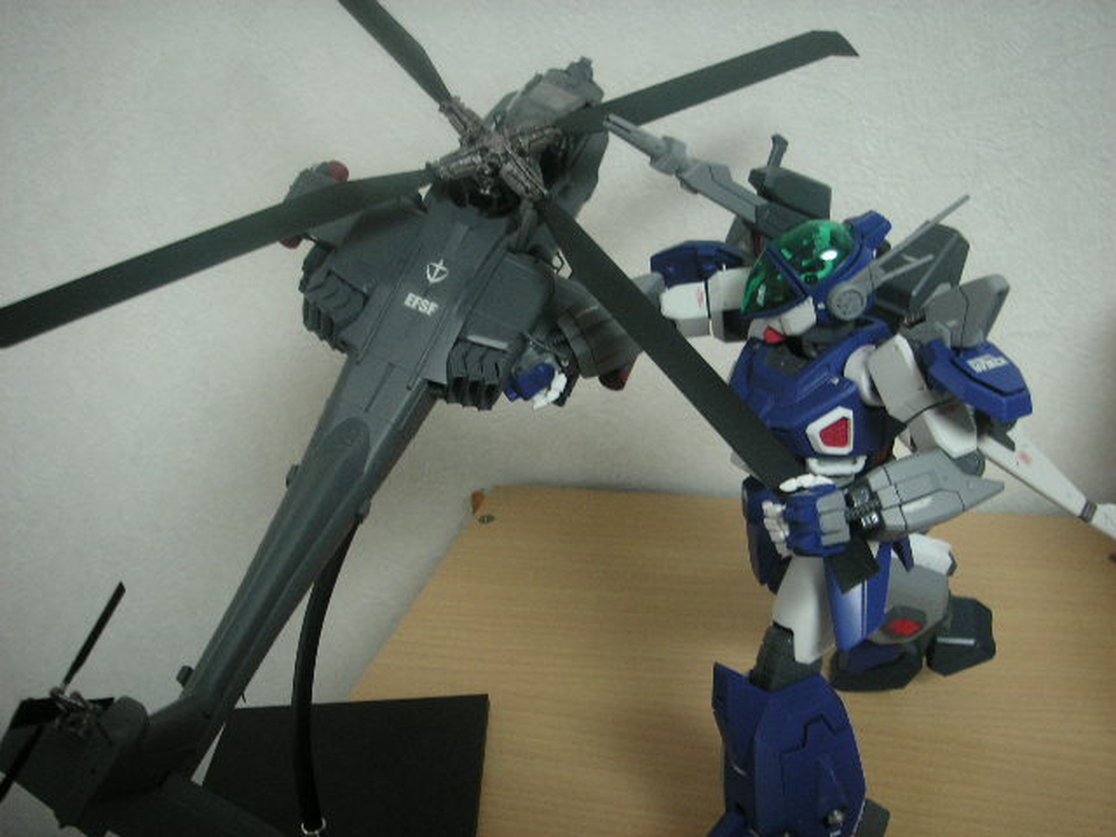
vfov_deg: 37.7
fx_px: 1225
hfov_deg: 49.0
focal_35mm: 38
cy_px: 418
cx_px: 558
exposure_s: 1/15
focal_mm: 6.3
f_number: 3.3
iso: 100
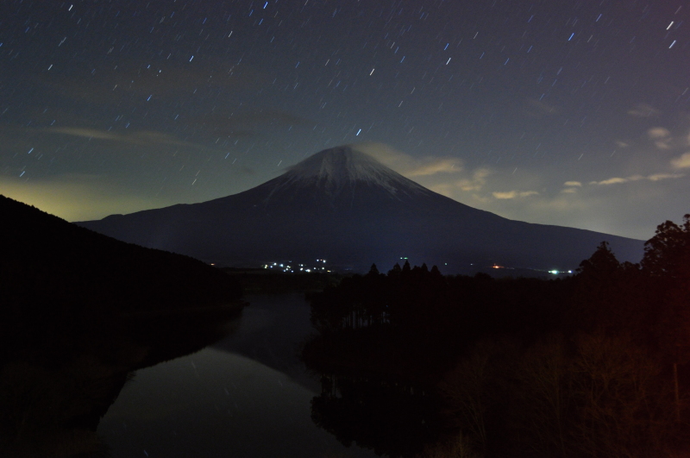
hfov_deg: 57.3
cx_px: 345
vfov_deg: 39.9
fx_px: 632
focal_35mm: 33
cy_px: 229
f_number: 5.6
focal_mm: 22
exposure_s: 147
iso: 800
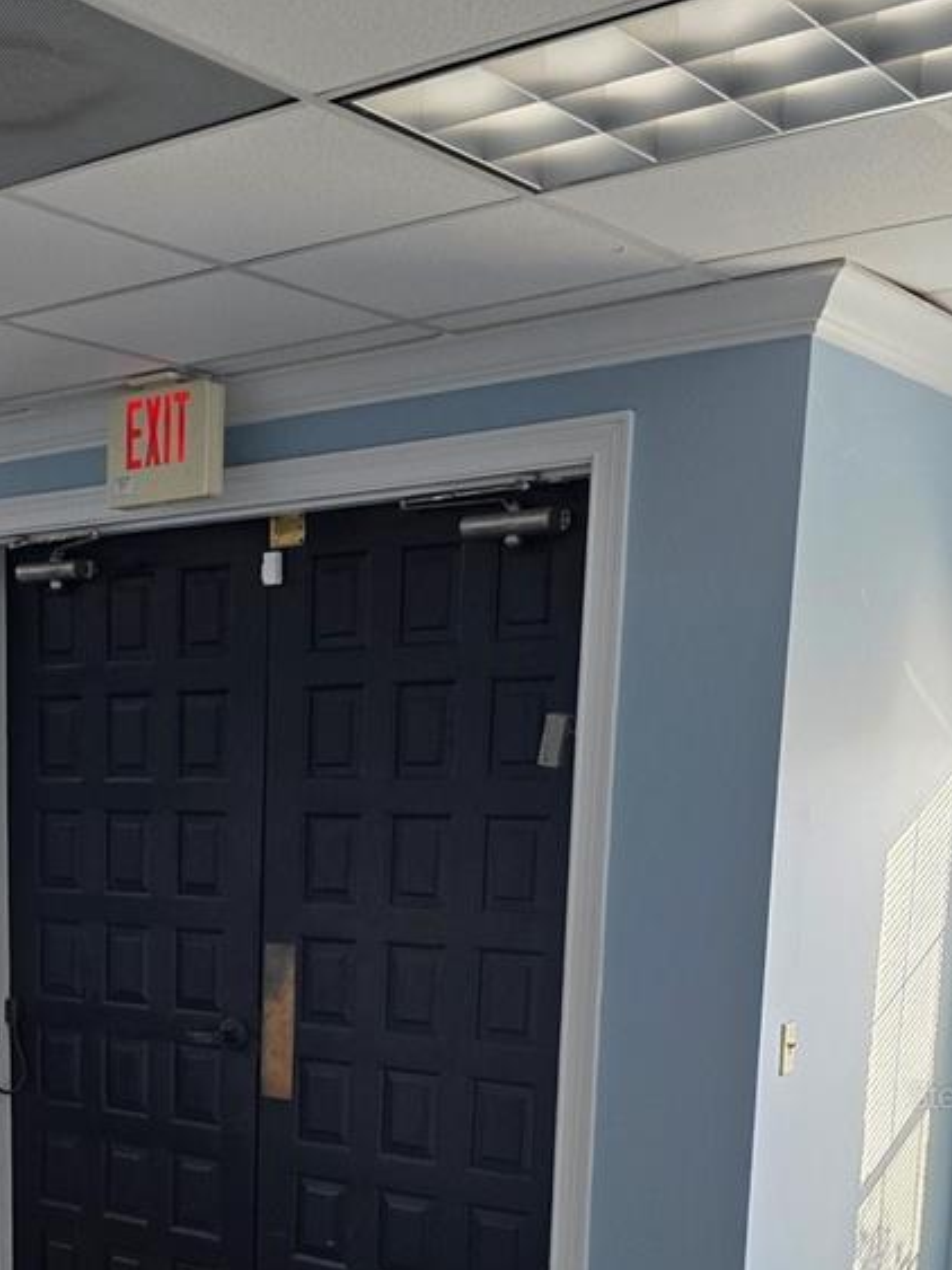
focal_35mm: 49
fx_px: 1797
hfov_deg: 28.3
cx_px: 54
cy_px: 1094
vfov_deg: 36.9
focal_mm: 6.3
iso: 160
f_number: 1.7
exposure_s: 1/180
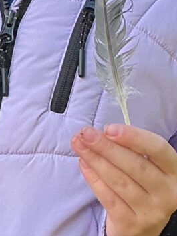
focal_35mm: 210
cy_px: 55
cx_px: -144
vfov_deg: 9.4
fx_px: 1433
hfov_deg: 6.9
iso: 20
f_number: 1.8
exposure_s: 1/120
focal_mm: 3
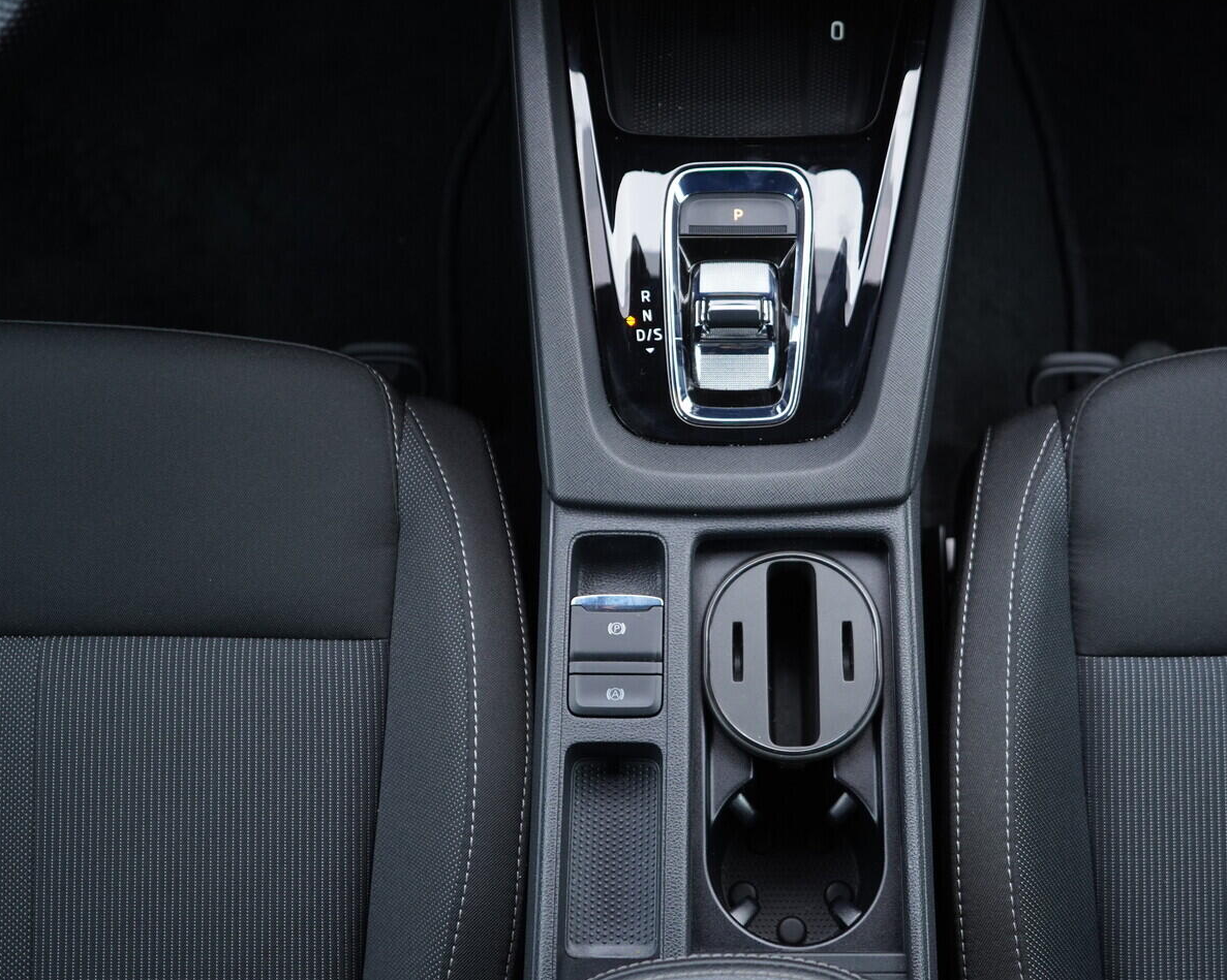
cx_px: 706
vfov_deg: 36.5
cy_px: 491
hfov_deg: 44.7
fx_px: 1489
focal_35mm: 41
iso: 400
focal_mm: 24
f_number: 2.8
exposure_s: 1/40
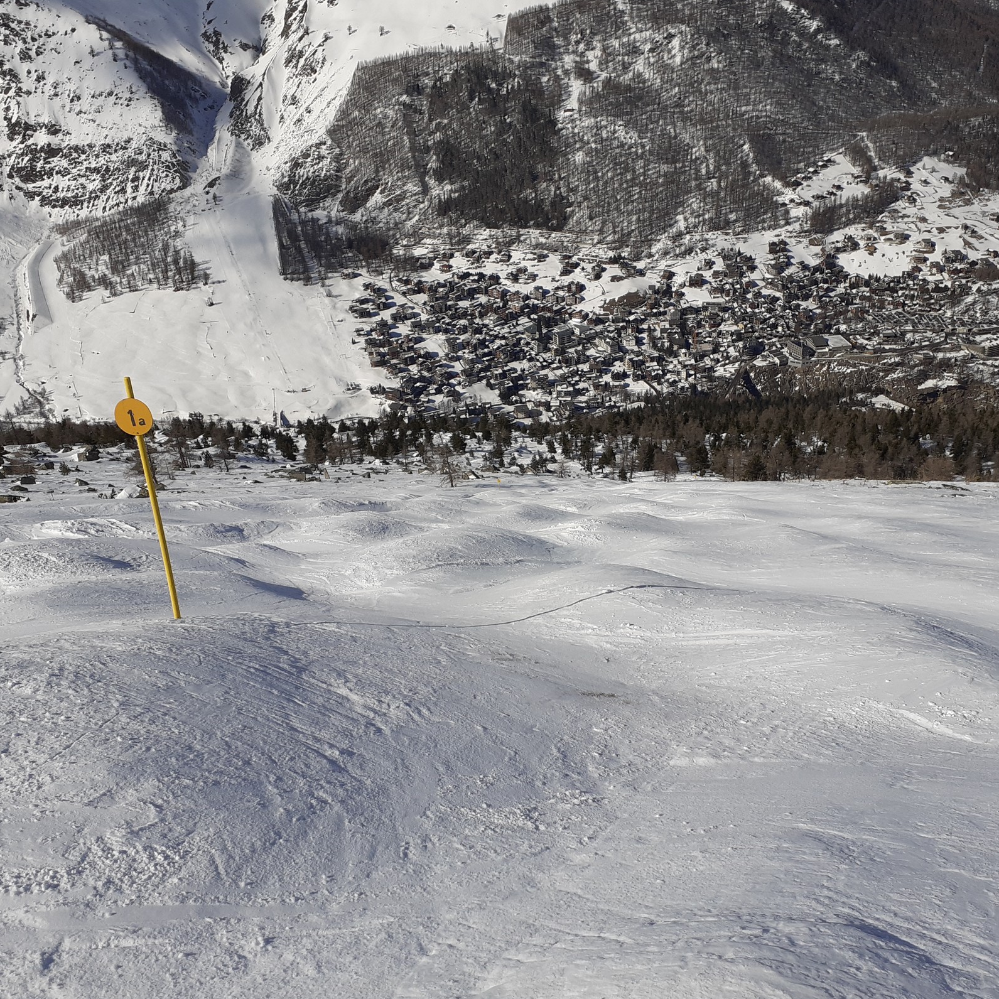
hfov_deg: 51.1
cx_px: 508
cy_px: 500
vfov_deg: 51.1
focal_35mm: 32
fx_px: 1045
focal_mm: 3.6
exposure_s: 1/5952
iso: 40
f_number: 1.9
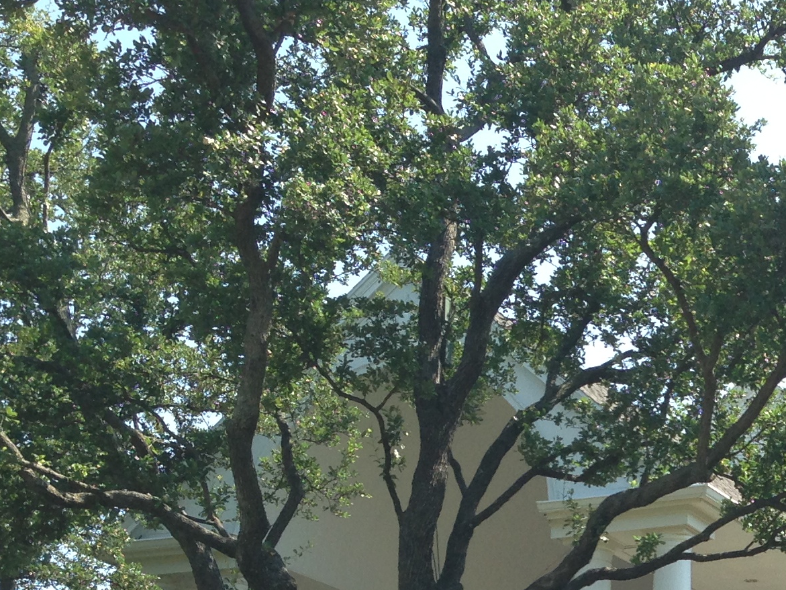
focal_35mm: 92
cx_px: 932
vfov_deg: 15.5
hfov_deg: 20.0
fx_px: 2089
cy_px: 712
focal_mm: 4.13
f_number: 2.4
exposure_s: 1/570
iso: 50
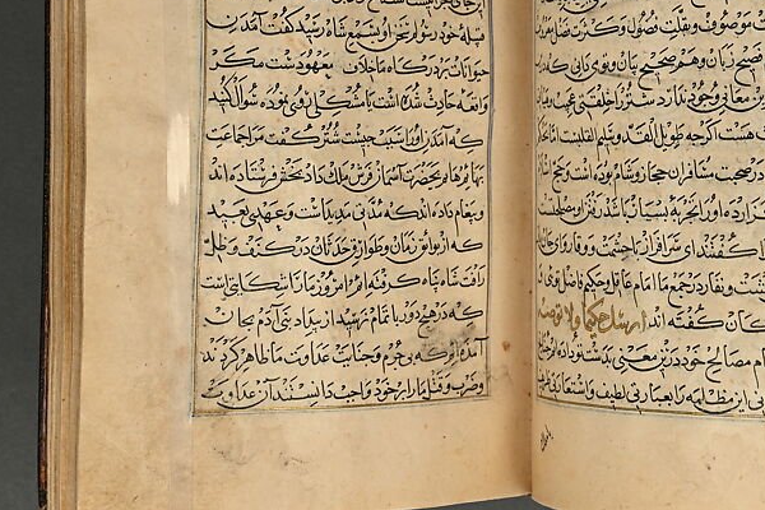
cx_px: 544
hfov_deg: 17.9
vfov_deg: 12.0
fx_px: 2422
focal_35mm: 114
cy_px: 103
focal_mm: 57
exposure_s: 1/30
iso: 250
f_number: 13
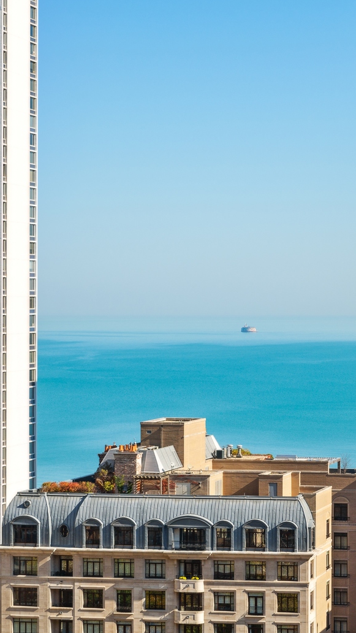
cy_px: 319
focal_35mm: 115
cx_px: 340
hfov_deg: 10.5
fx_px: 1929
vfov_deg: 18.6
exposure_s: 1/640
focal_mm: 70
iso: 200
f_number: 9
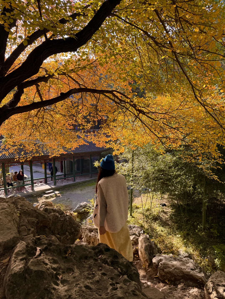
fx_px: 208
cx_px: 112
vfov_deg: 71.6
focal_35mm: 24
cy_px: 150
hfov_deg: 56.8
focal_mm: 6.76
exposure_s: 1/589
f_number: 1.78
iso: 80
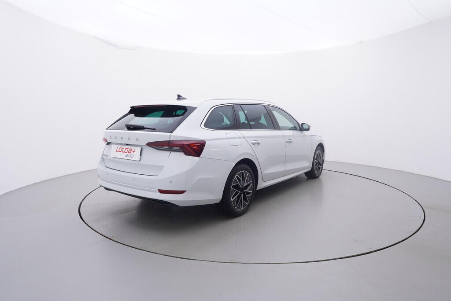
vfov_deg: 56.2
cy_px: 150
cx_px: 226
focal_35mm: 22
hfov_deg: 77.3
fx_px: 282
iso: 200
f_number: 5
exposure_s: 1/80
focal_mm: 15
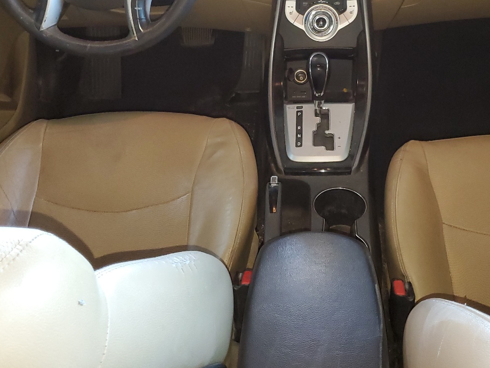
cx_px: 290
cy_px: 98
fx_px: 609
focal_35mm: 43
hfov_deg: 43.6
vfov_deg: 33.1
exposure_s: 1/40
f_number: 1.5
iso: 310
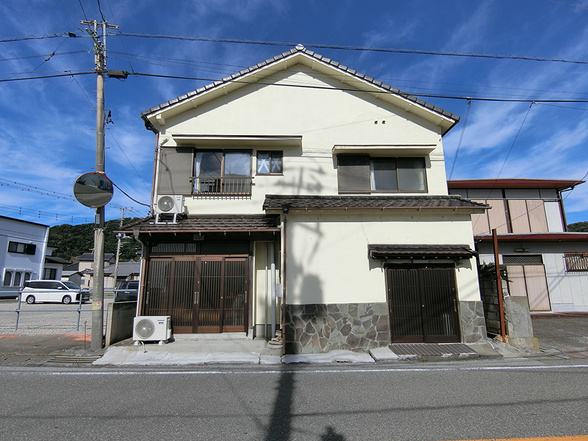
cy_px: 220
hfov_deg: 84.7
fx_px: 323
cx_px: 294
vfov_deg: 68.7
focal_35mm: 19
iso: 80
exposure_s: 1/400
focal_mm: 4.06
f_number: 6.9
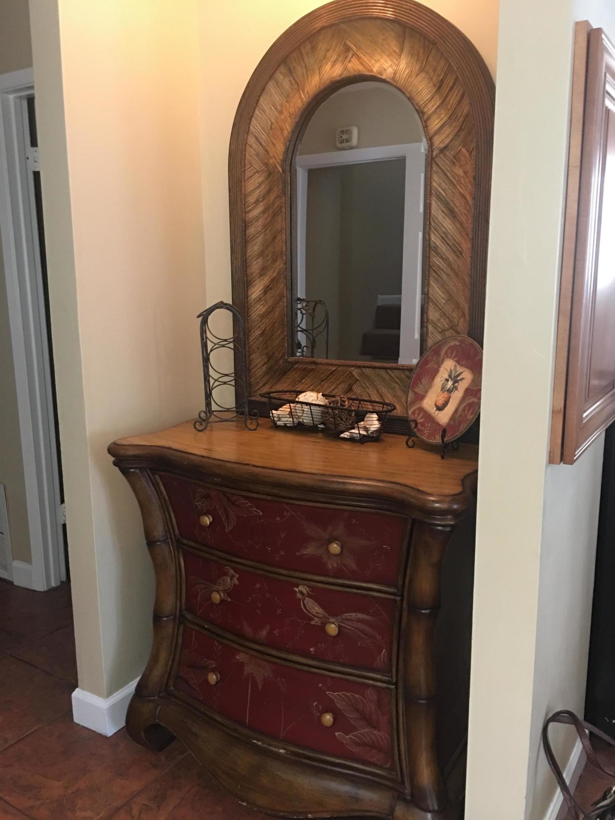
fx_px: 687
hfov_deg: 48.2
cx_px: 308
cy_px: 410
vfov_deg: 61.7
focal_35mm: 29
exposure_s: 1/4
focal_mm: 4.15
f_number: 2.2
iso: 64
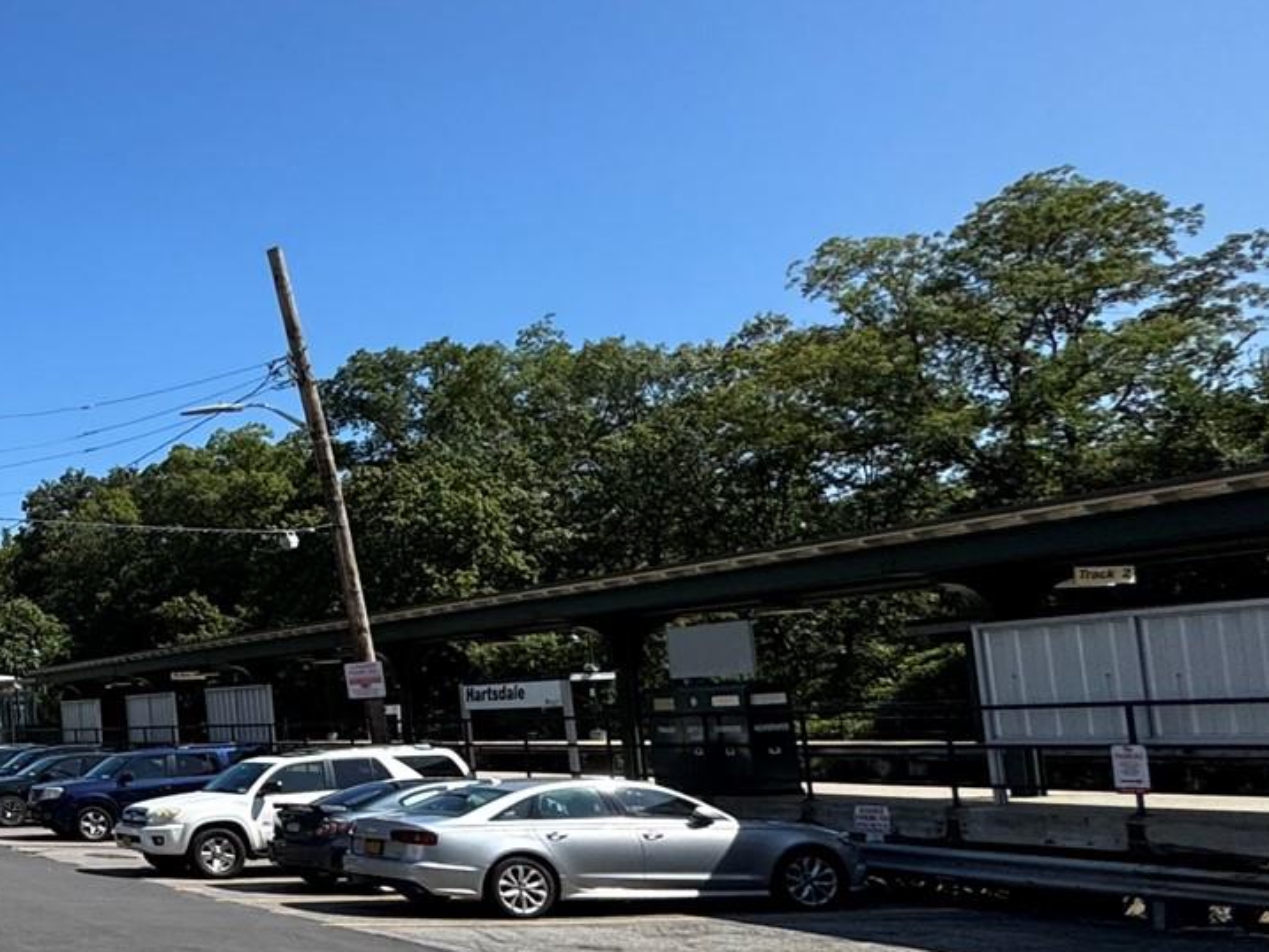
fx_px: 1467
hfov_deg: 31.1
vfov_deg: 35.6
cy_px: 648
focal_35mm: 40
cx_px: -520
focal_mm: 2.22
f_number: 2.2
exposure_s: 1/2494
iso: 50
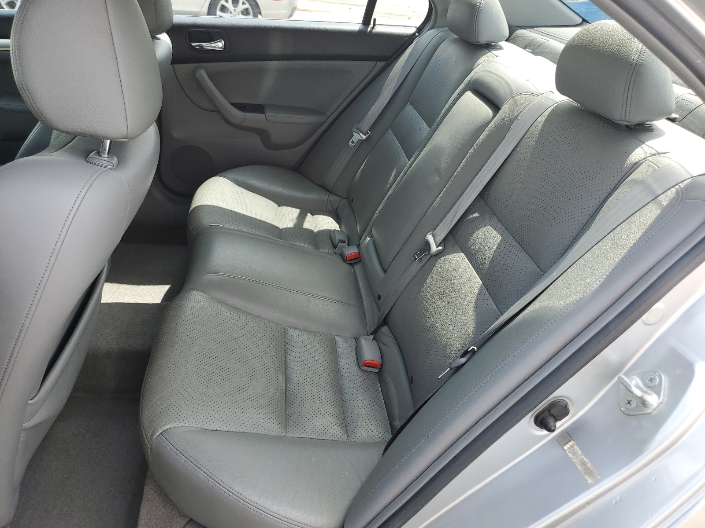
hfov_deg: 67.3
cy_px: 264
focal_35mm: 26
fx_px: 530
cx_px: 352
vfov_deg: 53.1
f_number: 1.5
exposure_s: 1/417
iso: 50
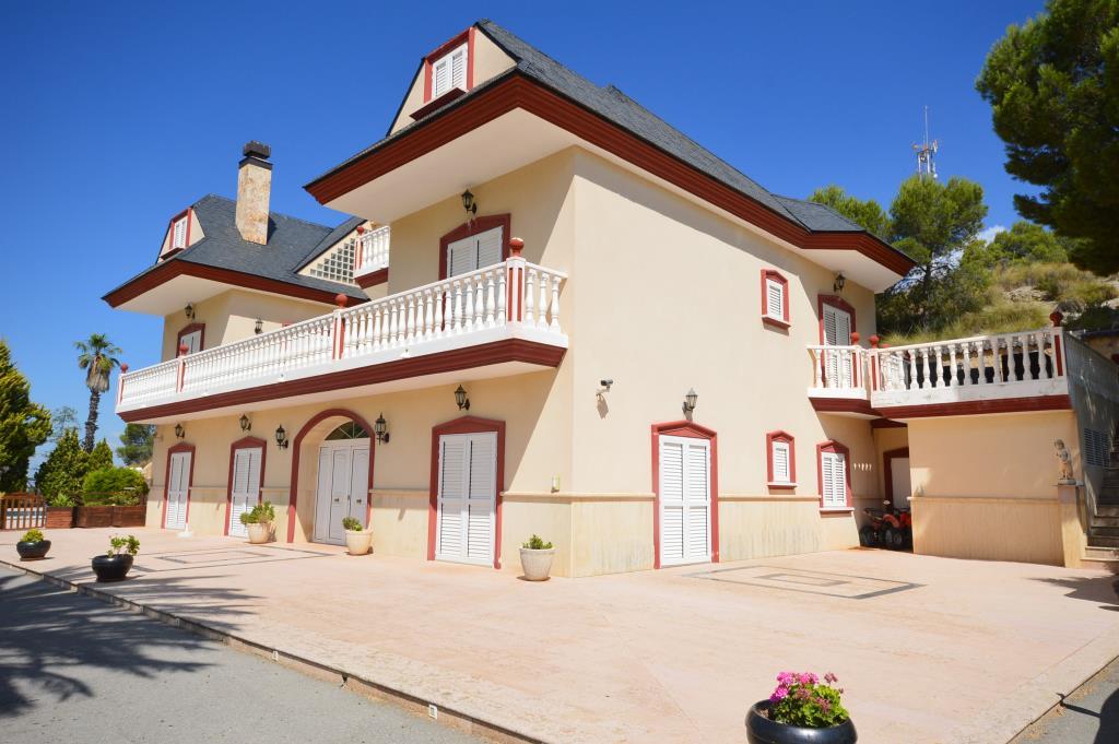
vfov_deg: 53.1
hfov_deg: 73.8
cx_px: 560
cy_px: 372
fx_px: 745
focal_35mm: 24
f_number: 11
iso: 320
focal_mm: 16
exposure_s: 1/500
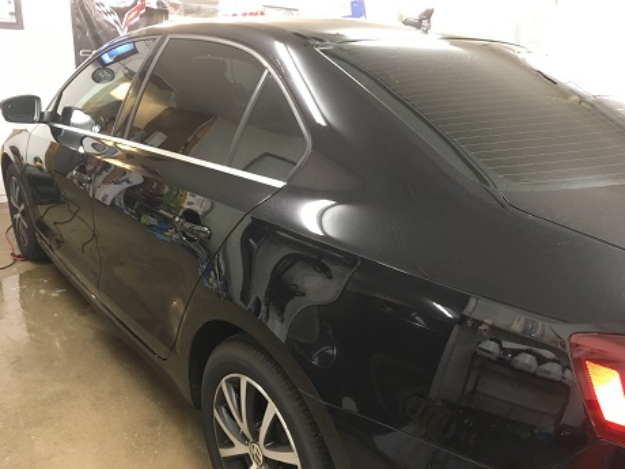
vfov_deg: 48.2
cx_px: 312
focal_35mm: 29
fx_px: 524
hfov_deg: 61.7
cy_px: 234
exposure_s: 1/17
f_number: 2.2
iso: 200
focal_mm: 4.15
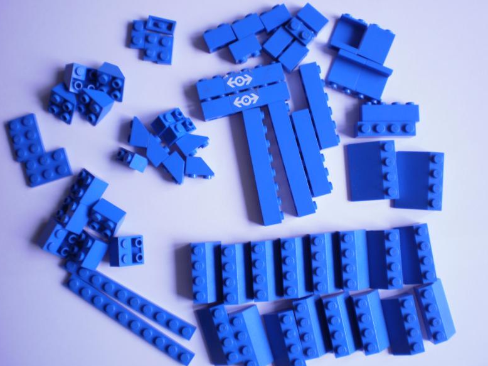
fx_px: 522
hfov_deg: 50.1
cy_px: 187
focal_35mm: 37
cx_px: 247
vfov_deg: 38.7
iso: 125
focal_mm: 6.3
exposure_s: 1/8
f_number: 3.1
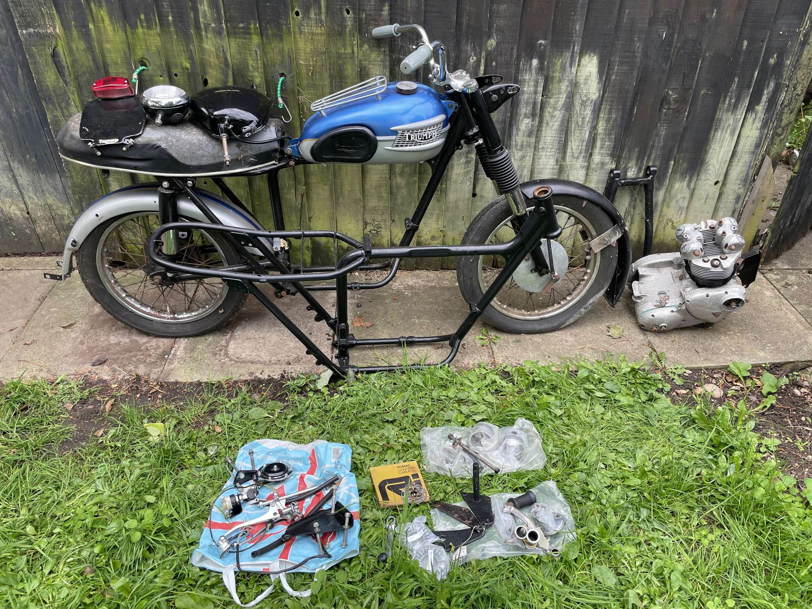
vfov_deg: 53.1
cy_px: 304
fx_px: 610
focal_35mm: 26
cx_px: 406
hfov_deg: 67.3
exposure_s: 1/179
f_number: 1.6
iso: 32
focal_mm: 4.2
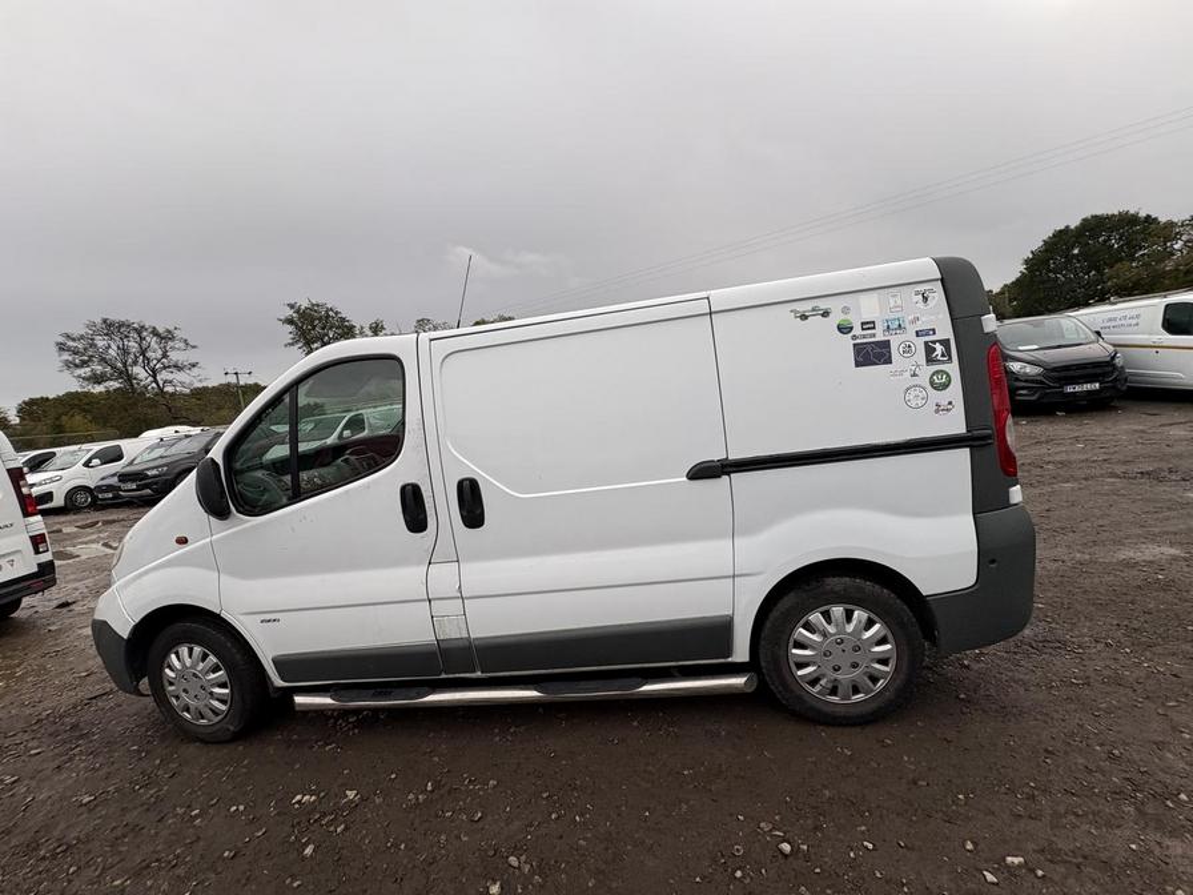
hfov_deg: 102.1
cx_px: 596
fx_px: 482
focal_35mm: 14
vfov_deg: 85.7
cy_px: 448
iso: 40
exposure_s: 1/222
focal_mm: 2.22
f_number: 2.2
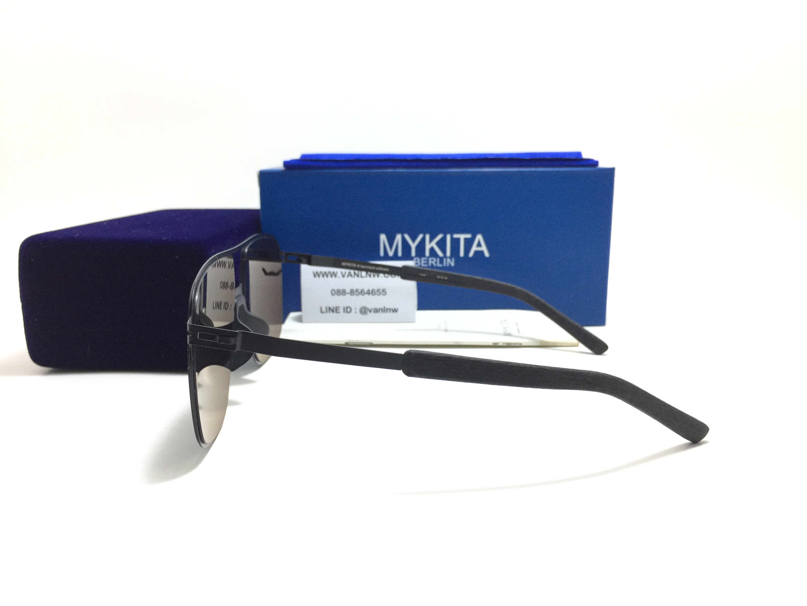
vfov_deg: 48.2
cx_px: 404
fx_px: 676
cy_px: 303
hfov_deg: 61.7
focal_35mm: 29
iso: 50
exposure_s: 1/33
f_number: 2.2
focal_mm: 4.15
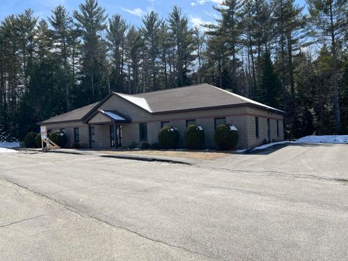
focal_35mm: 26
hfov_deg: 67.3
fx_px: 261
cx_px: 174
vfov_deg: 53.1
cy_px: 130
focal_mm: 5.7
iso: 50
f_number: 1.5
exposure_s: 1/3704
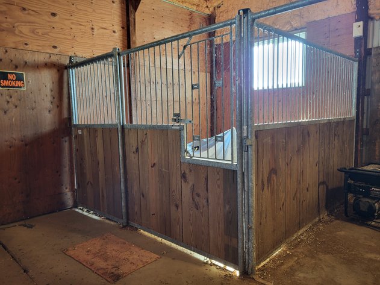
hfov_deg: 67.3
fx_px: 285
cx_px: 190
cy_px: 142
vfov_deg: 53.0
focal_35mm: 26
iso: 200
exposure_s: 1/40
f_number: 1.8
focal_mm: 5.4
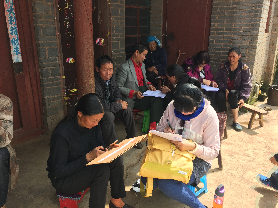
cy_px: 104
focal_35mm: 29
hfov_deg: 61.7
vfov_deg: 48.2
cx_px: 139
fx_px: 233
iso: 32
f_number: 2.2
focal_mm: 4.15
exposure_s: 1/482
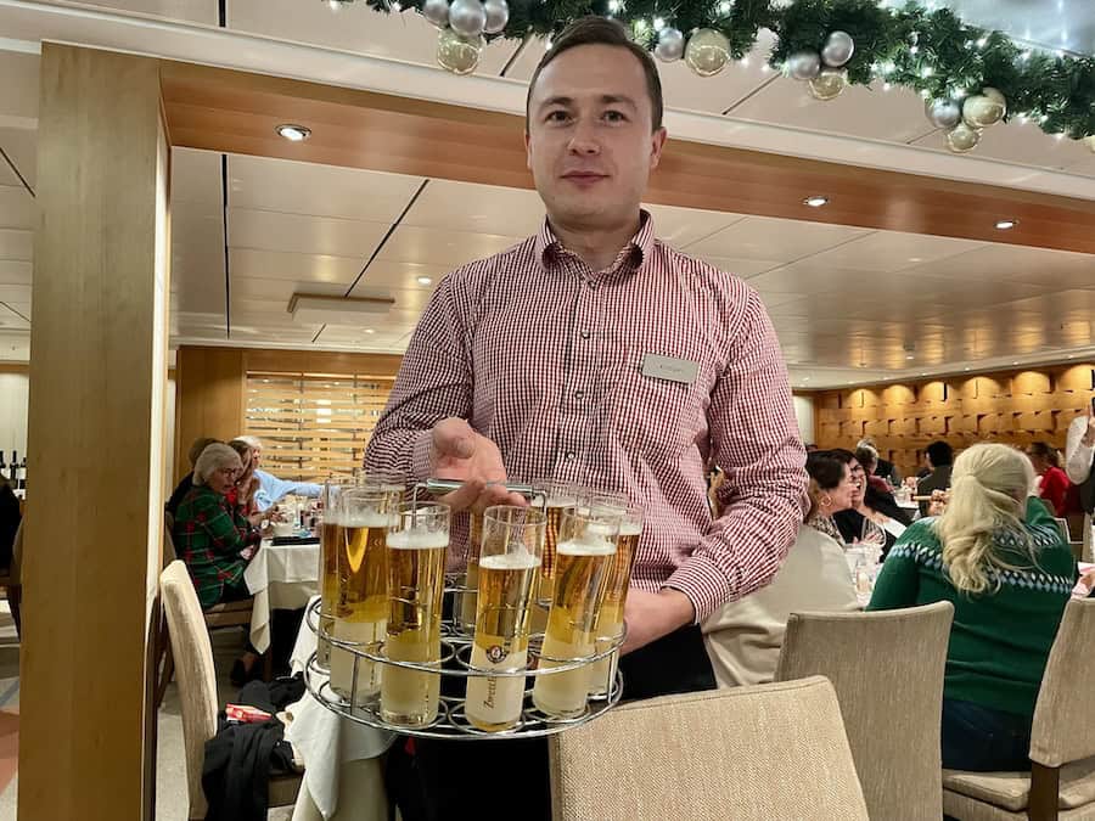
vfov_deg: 53.1
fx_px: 822
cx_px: 548
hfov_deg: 67.3
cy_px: 410
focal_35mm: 26
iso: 640
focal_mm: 4.2
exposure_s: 1/34
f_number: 1.6
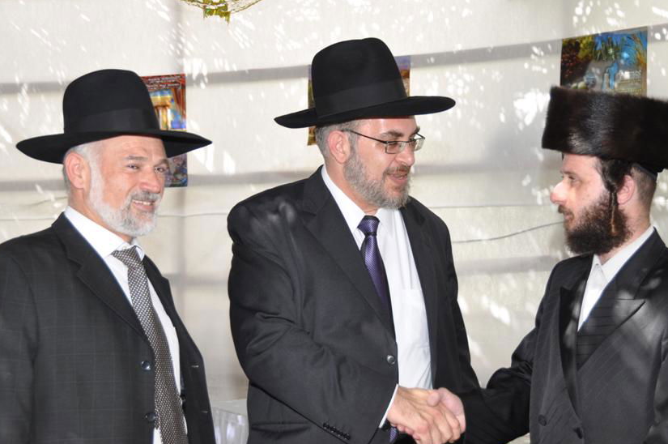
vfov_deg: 20.3
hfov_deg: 30.1
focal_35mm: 67
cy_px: 196
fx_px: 1242
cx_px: 355
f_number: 6.3
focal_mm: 36
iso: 200
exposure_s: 1/160
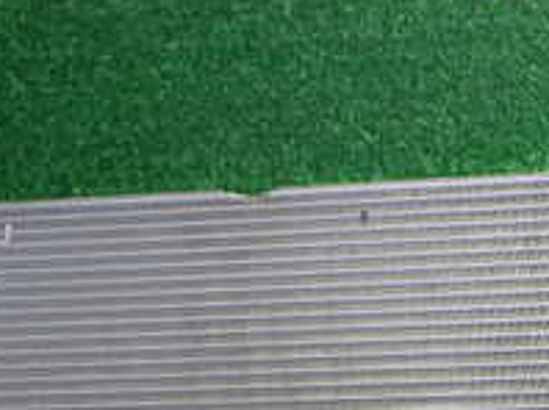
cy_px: 479
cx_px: 505
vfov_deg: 15.7
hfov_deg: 21.1
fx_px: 1441
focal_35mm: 91
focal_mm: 5.4
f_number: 2.3
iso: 250
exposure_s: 1/30
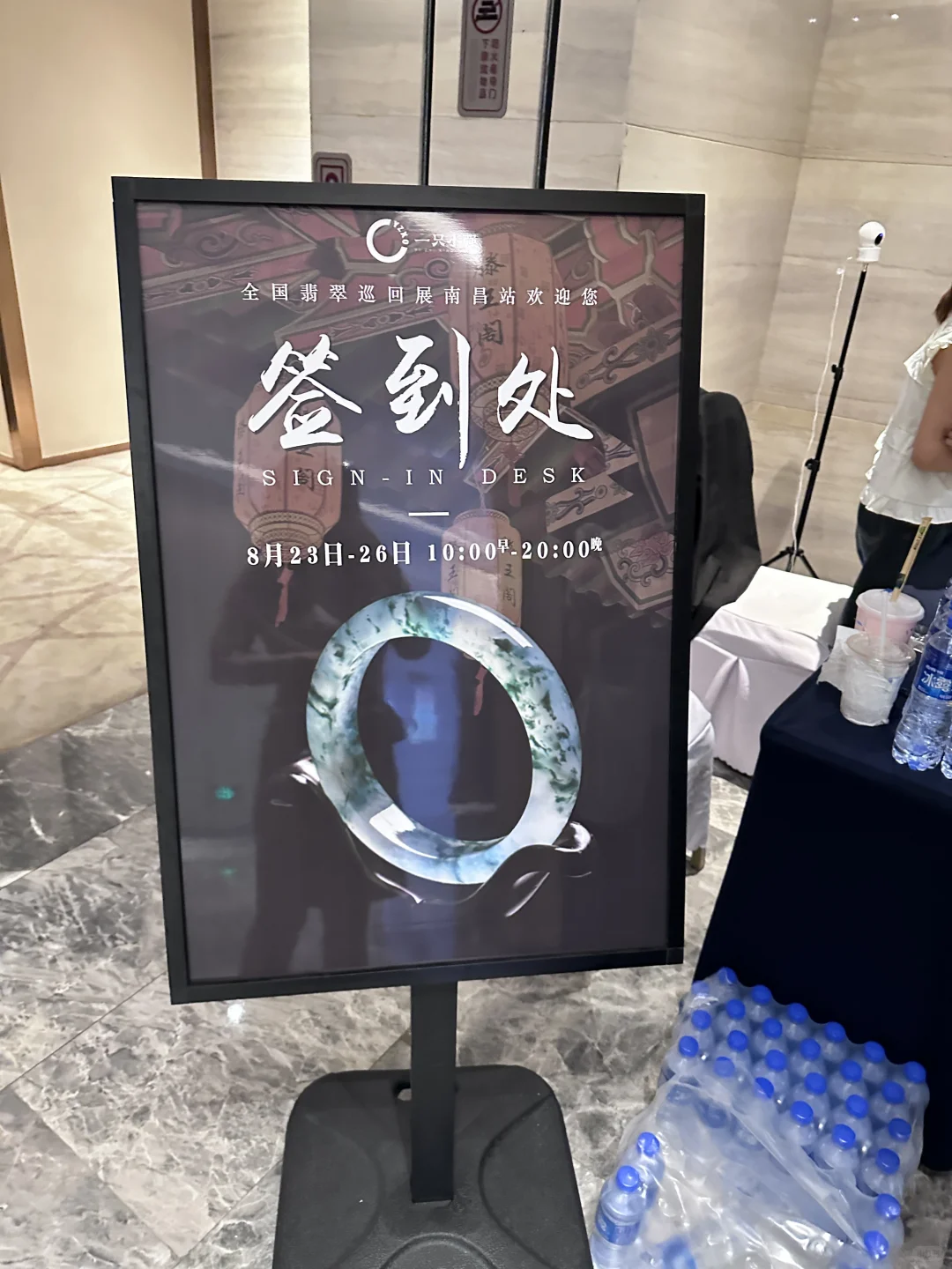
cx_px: 476
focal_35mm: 24
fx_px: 880
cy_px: 634
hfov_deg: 56.8
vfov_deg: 71.6
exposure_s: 1/33
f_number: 1.78
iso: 1000
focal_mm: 6.86
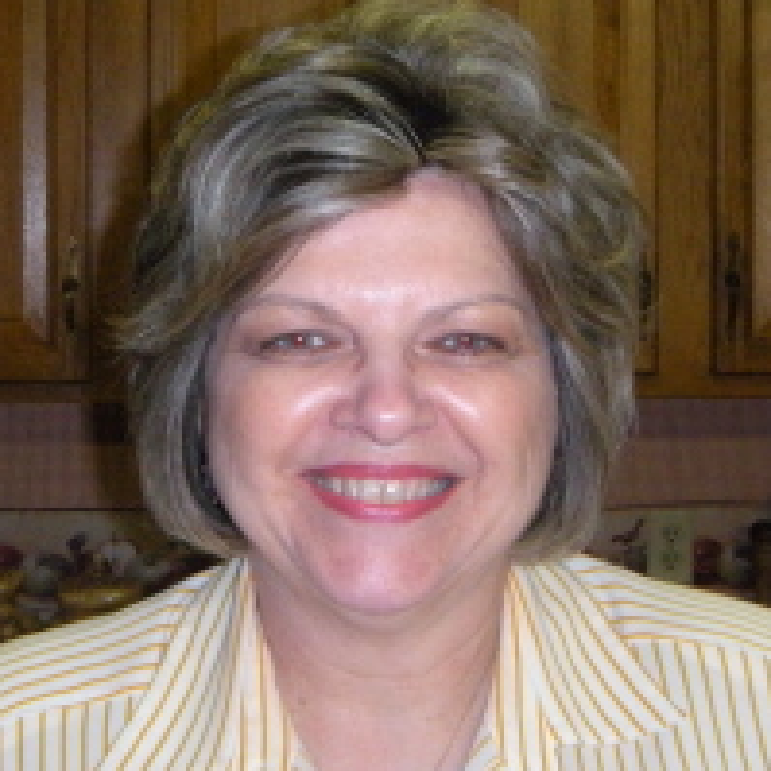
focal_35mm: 70
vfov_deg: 24.6
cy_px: 312
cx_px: 306
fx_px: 1764
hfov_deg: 24.6
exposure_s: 1/60
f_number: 3.8
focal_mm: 5.9
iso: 400
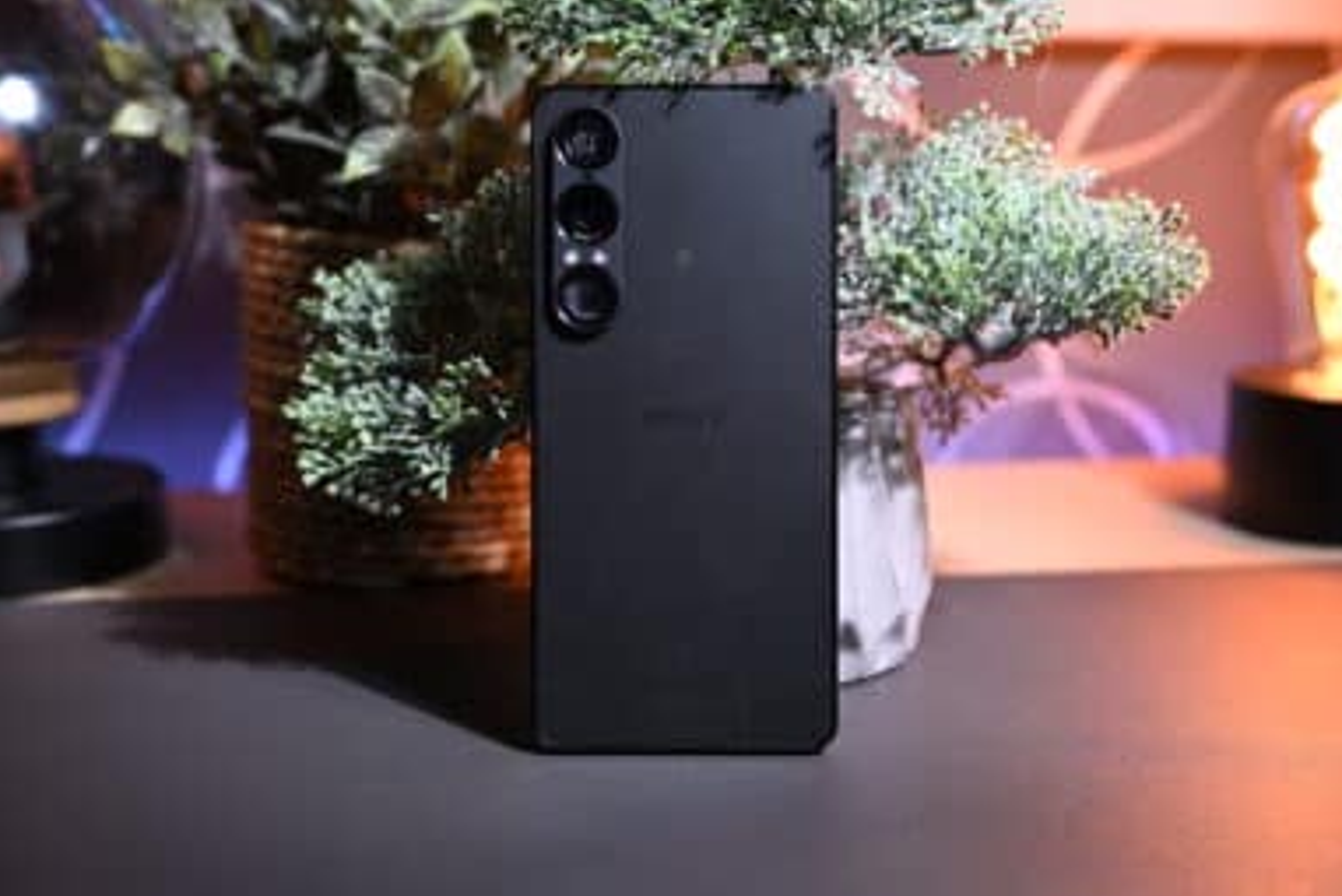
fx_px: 1902
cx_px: 682
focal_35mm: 51
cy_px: 453
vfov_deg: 26.5
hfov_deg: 38.9
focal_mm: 50
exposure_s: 1/50
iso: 220
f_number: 4
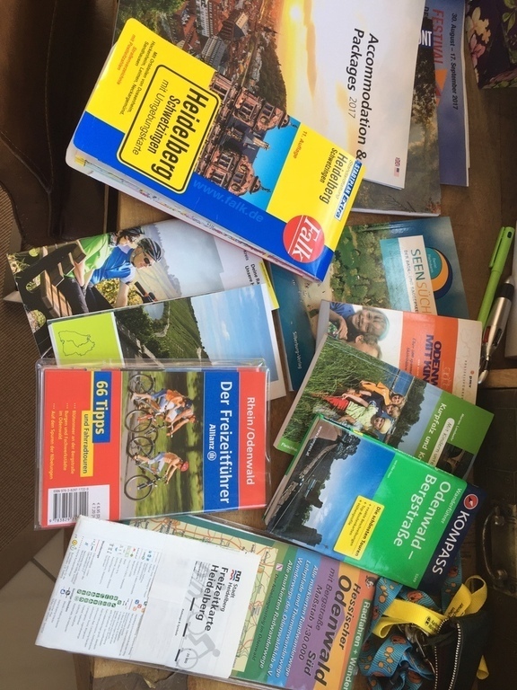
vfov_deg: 61.7
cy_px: 345
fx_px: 577
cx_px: 258
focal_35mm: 29
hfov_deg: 48.2
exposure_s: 1/50
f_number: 2.2
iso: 40
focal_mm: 4.15
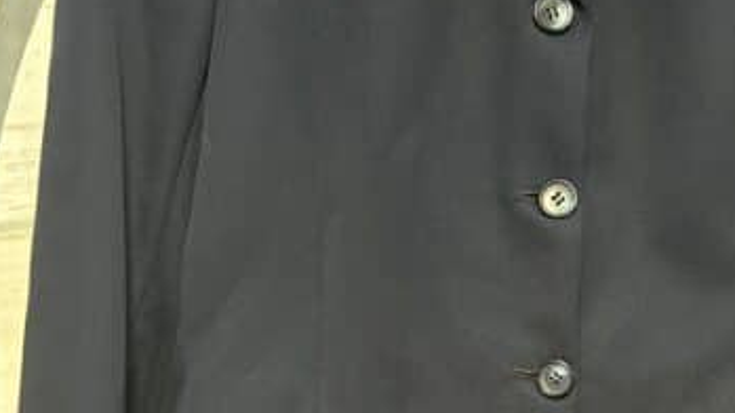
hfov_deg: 31.8
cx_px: 556
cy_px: 244
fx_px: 1266
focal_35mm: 65
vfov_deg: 18.5
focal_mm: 5.7
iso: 640
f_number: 1.5
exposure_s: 1/40
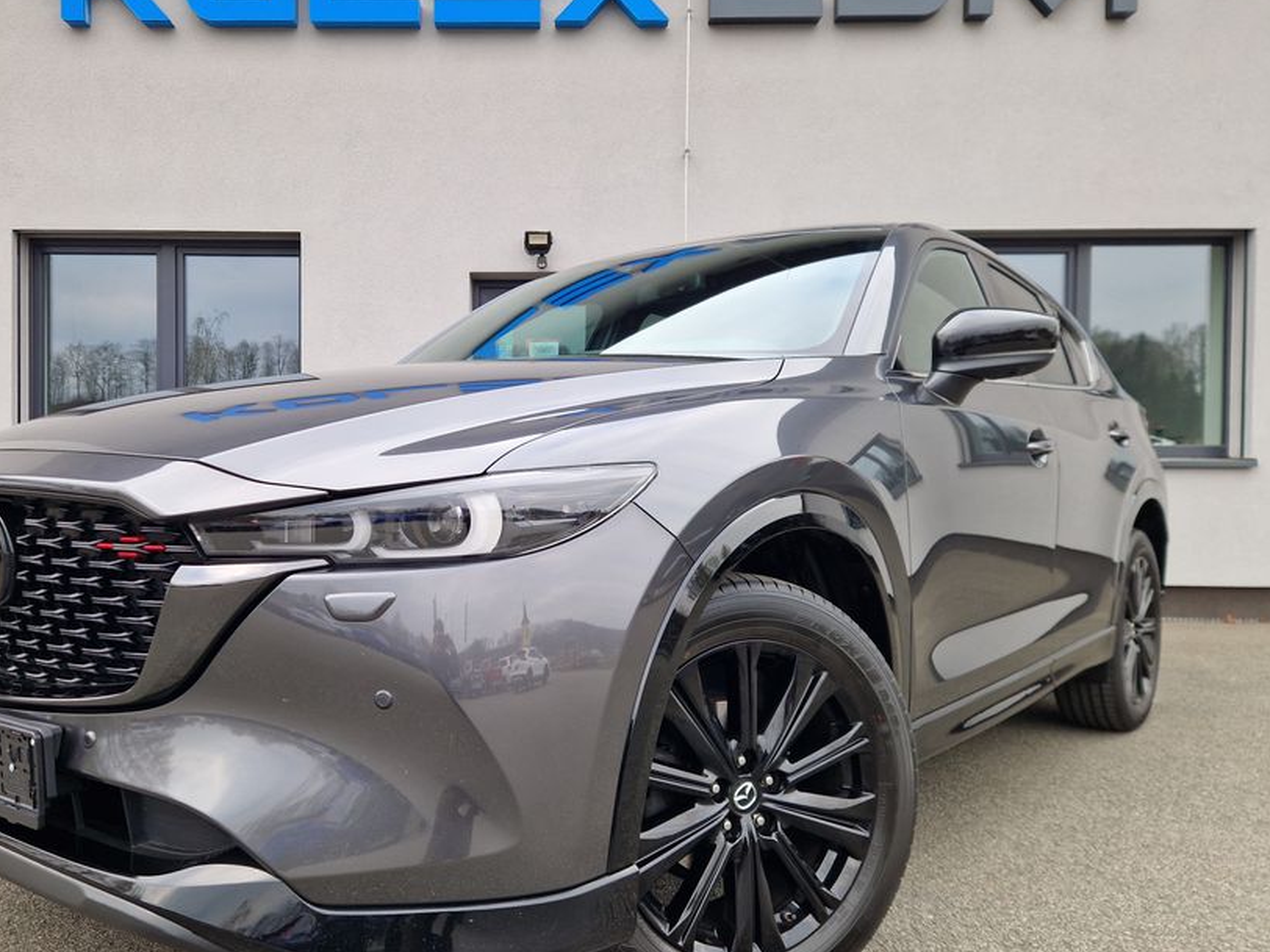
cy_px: 505
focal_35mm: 29
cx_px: 535
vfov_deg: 48.2
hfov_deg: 61.3
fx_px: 1064
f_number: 1.8
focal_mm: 5.4
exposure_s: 1/814
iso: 50
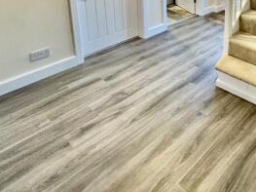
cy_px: -18
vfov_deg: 38.0
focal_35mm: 31
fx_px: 229
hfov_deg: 49.7
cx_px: 245
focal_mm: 2.22
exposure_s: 1/50
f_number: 2.2
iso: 500
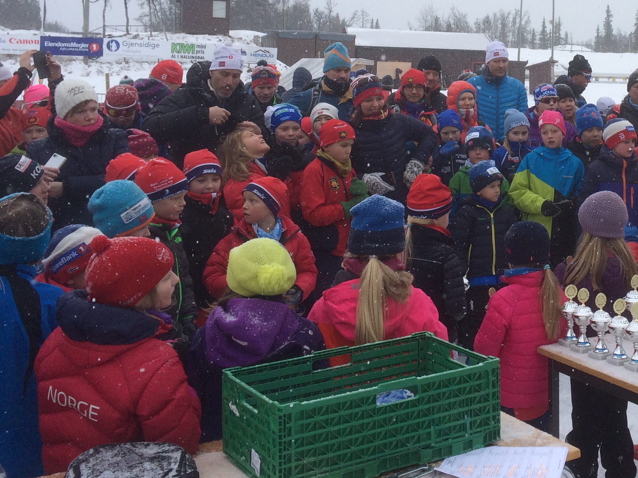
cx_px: 550
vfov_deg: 26.7
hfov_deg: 34.5
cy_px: 57
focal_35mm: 53
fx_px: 977
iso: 32
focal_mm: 4.15
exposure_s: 1/651
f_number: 2.2
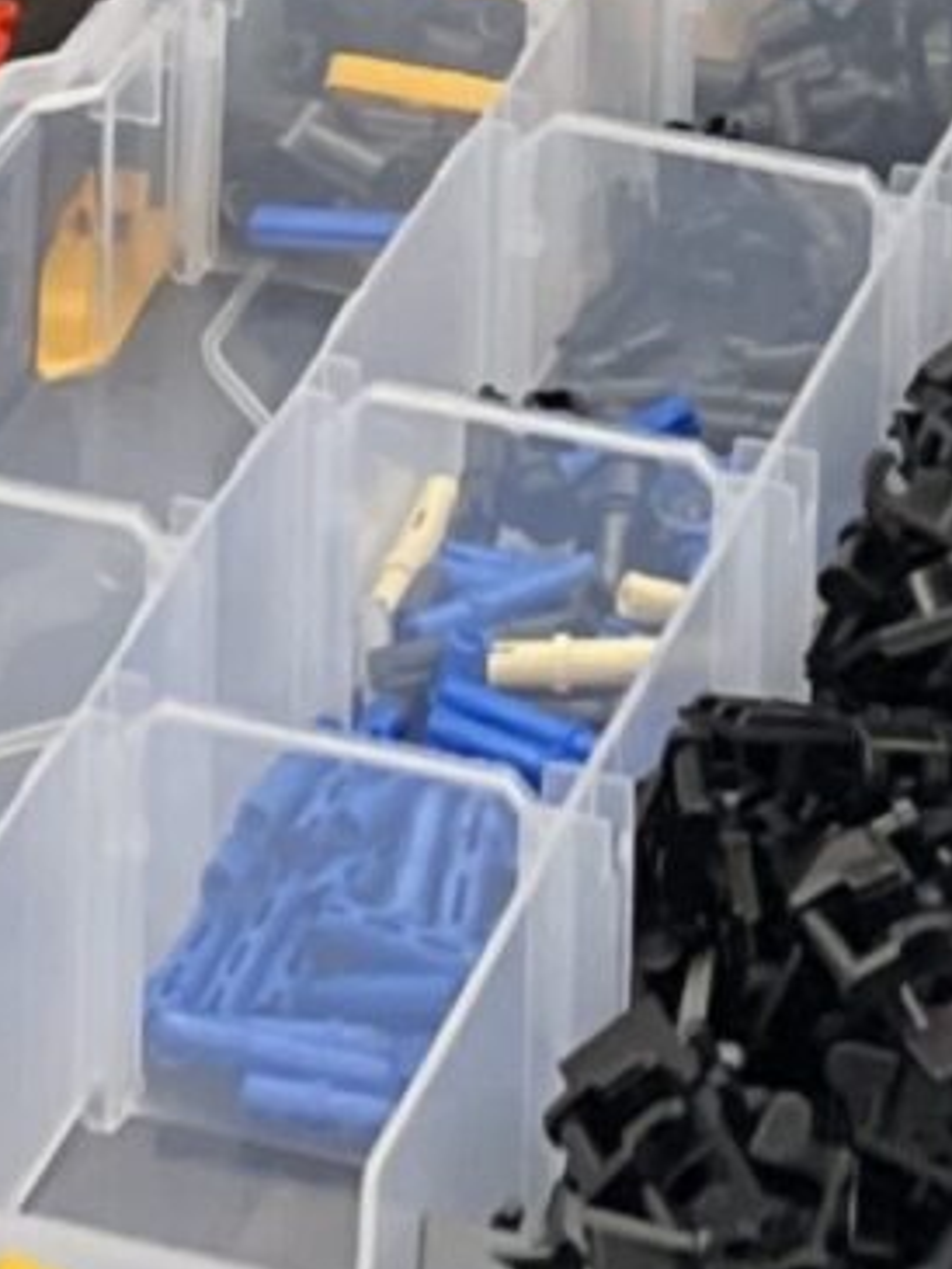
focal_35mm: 205
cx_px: 539
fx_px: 7513
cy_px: -1745
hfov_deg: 7.3
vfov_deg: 8.8
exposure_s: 1/60
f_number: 1.6
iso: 320
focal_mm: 4.2
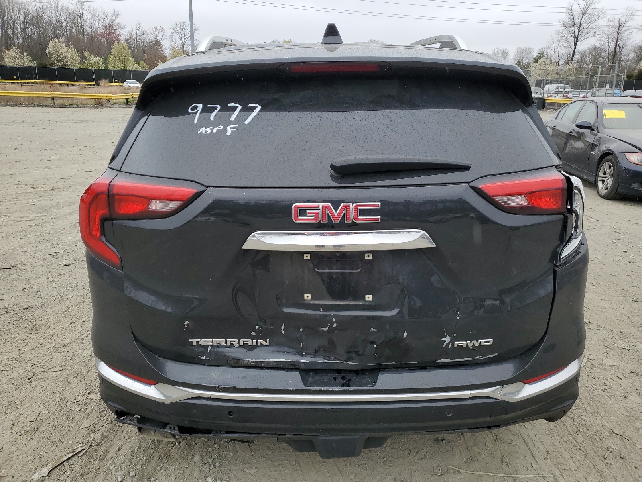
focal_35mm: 26
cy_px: 241
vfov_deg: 53.1
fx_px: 482
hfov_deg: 67.3
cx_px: 321
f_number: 1.5
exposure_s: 1/556
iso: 50
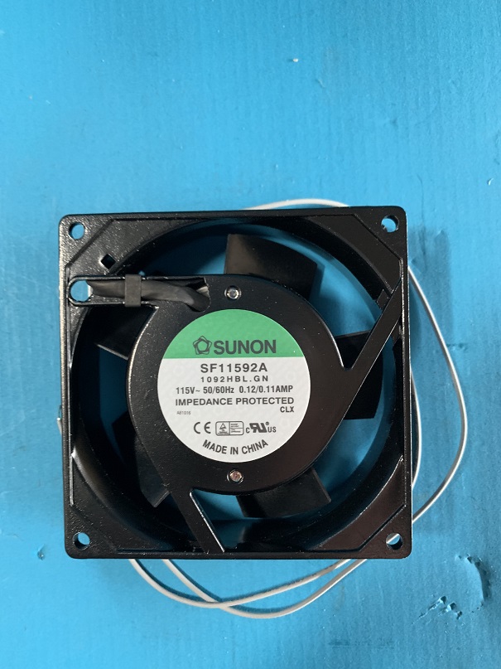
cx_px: 250
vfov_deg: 67.3
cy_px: 334
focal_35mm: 26
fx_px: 502
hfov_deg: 53.1
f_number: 1.8
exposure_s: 1/40
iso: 400
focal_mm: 4.25
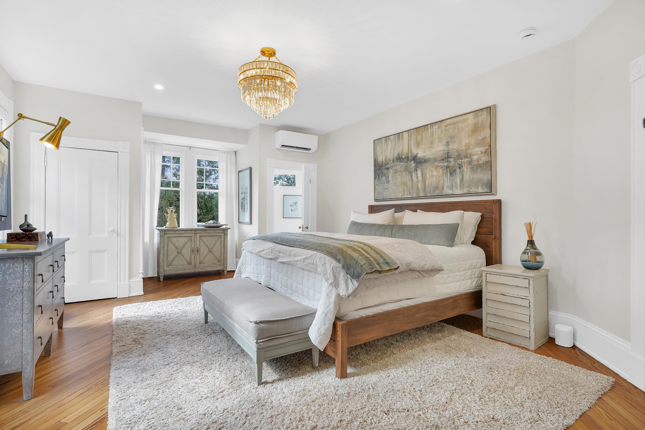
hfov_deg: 93.3
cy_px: 215
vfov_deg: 70.4
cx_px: 322
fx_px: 305
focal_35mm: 17
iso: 100
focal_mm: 17
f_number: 8
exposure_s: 1/10
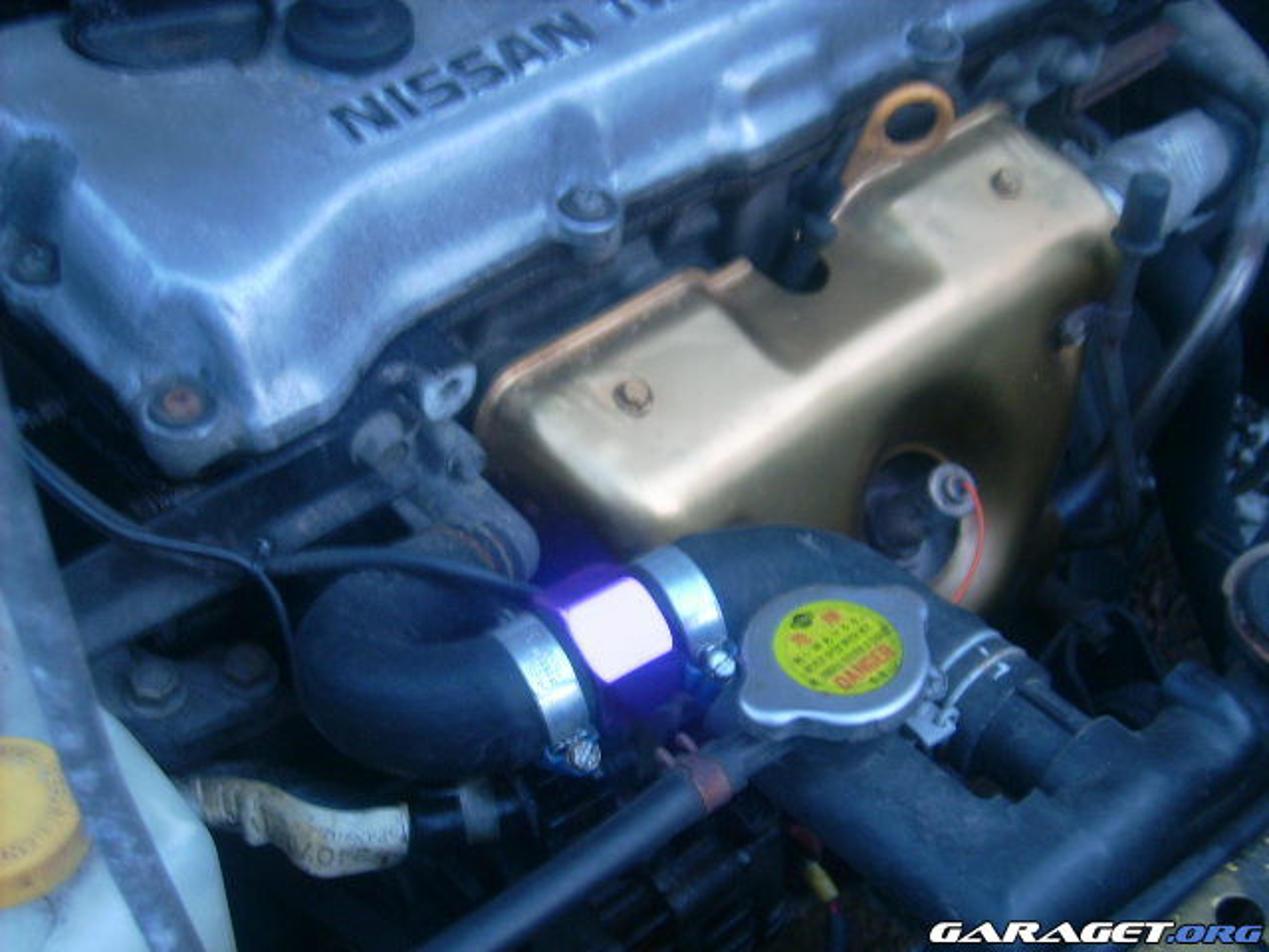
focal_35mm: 55
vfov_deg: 26.6
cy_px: 476
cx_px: 634
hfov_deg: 34.9
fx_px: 2016
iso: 50
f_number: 3.4
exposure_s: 1/2
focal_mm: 9.16
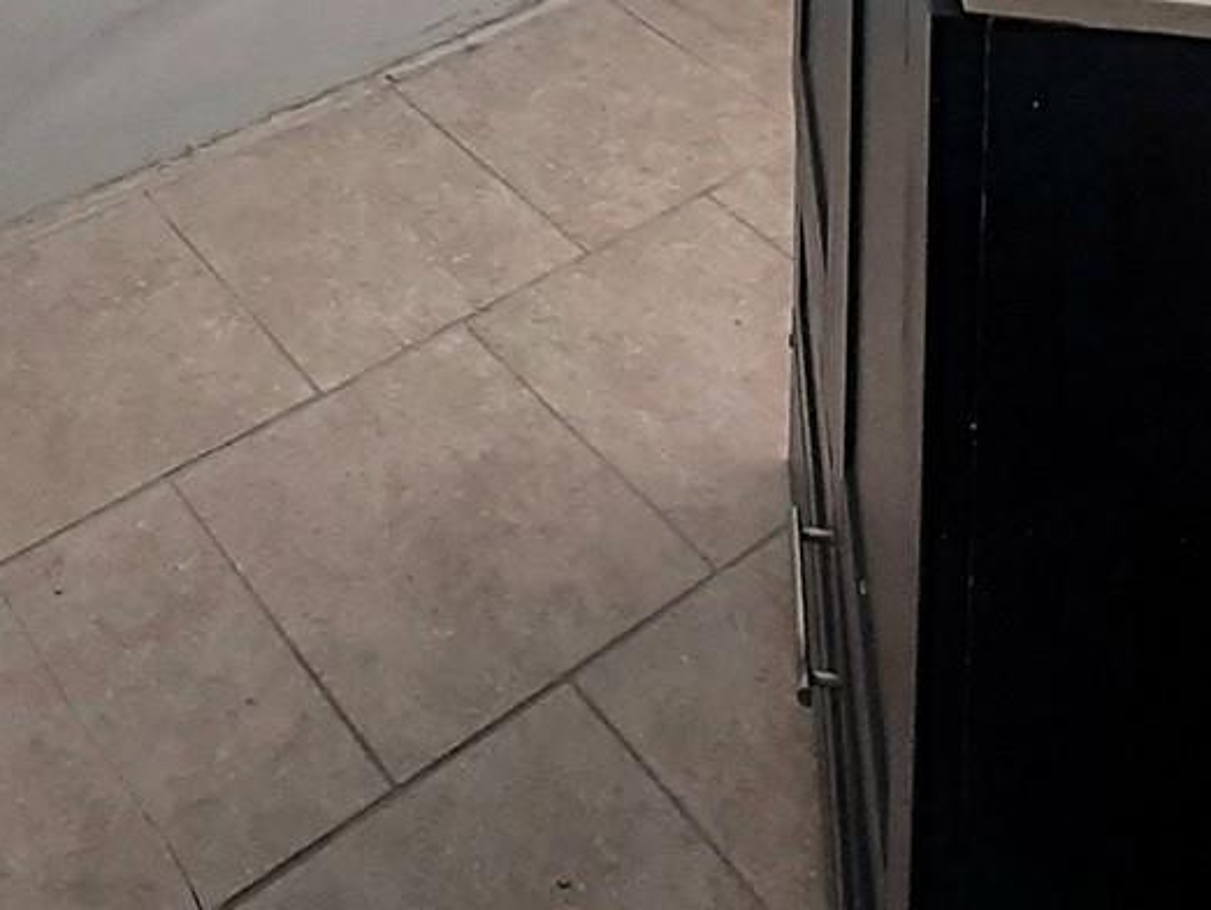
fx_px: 1785
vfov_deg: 20.0
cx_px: 179
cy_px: -761
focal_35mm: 51
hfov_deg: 35.8
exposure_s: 1/333
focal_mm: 1.42
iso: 40
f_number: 2.2
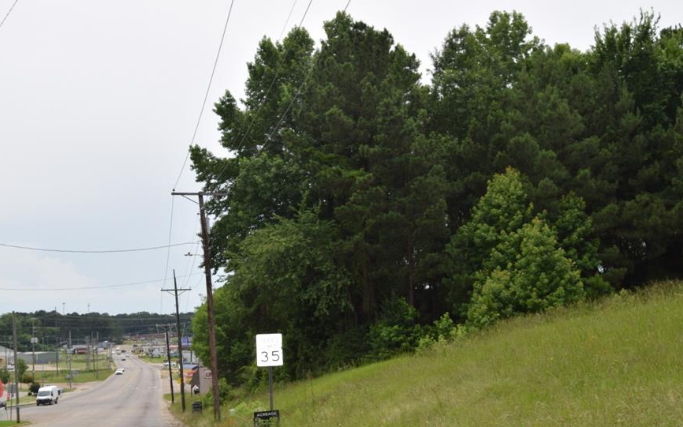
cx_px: 313
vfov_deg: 27.4
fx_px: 875
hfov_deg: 42.6
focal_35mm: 47
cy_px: 231
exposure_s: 1/200
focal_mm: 26
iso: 100
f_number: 10
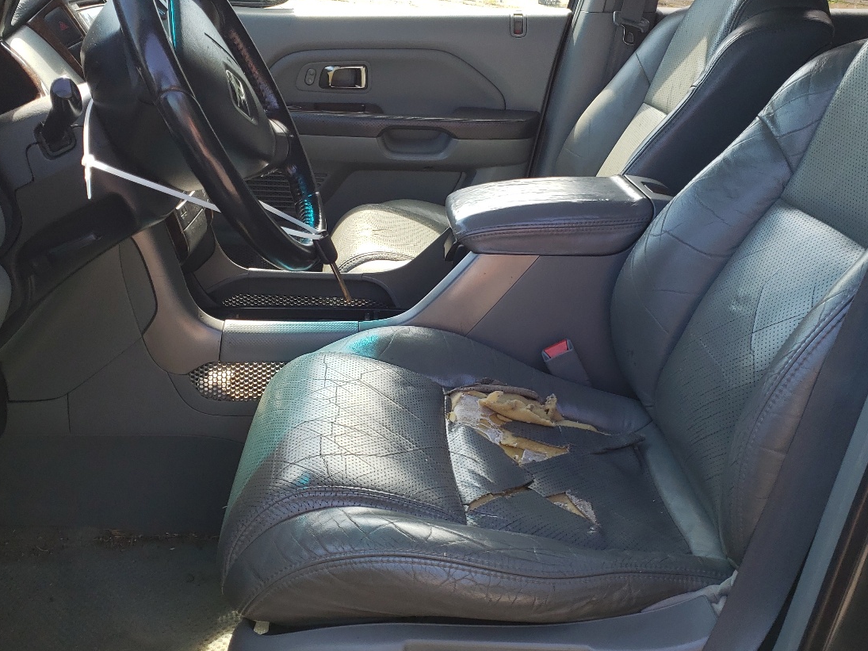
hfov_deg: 49.0
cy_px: 290
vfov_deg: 37.7
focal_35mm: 38
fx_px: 953
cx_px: 461
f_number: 1.5
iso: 50
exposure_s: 1/303
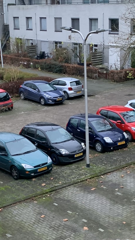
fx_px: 452
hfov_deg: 17.0
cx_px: 52
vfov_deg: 29.7
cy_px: 143
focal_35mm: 71
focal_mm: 4.25
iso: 320
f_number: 1.8
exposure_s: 1/60
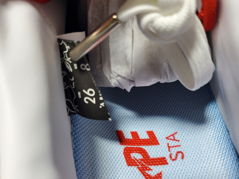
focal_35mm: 31
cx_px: 132
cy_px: 99
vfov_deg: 45.4
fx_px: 214
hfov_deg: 58.2
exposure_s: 1/256
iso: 50
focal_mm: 4.3
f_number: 1.5
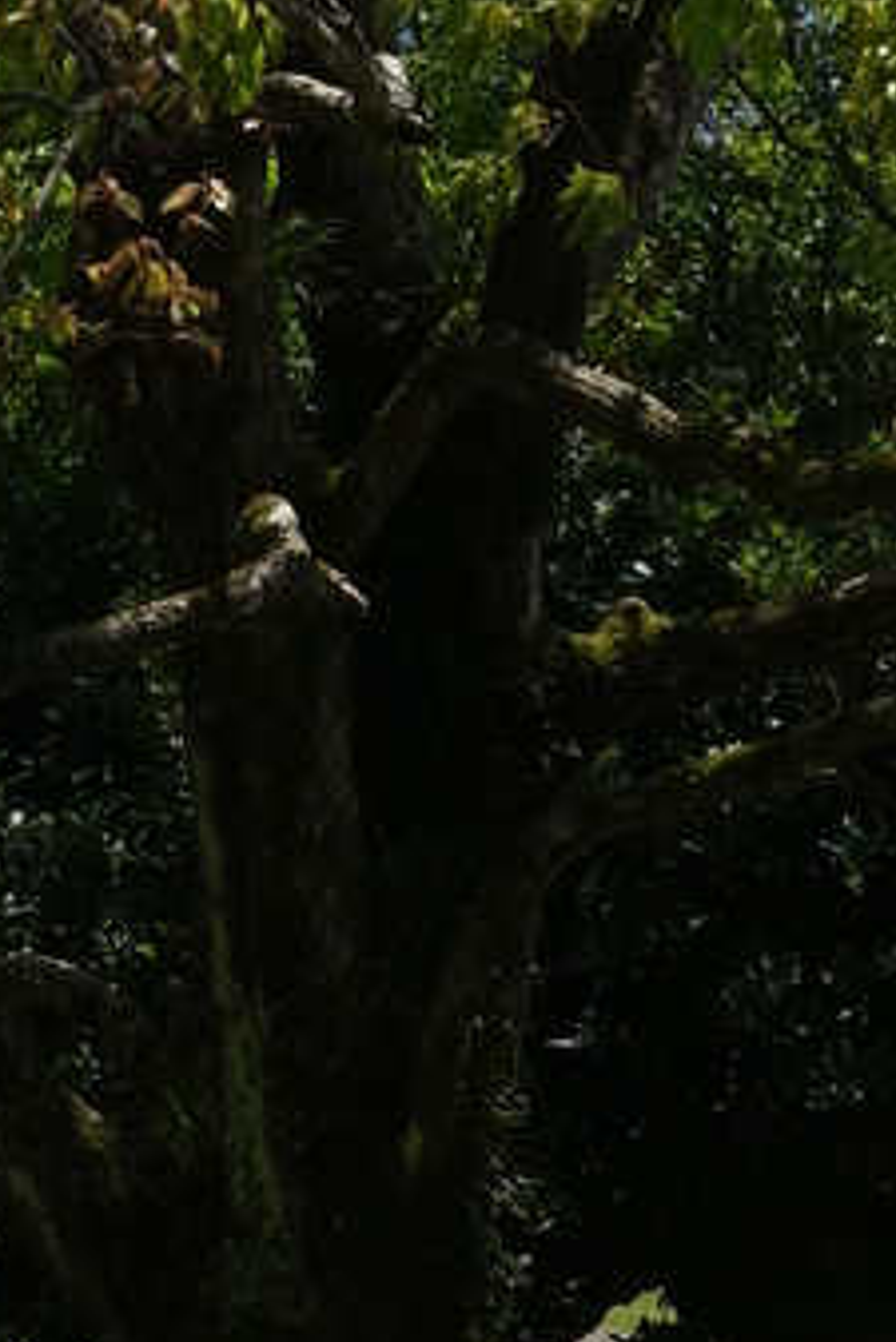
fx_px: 9286
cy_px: 2067
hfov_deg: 5.5
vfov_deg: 8.1
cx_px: 677
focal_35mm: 249
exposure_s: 1/400
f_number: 8
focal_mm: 25.64
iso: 200
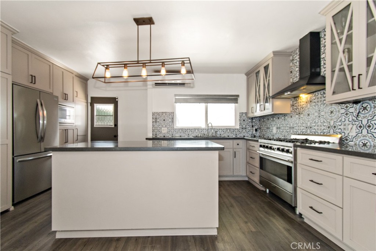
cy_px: 126
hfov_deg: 100.4
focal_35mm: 15
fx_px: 157
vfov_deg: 77.3
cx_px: 188
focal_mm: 10
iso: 320
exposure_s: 1/80
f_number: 5.6
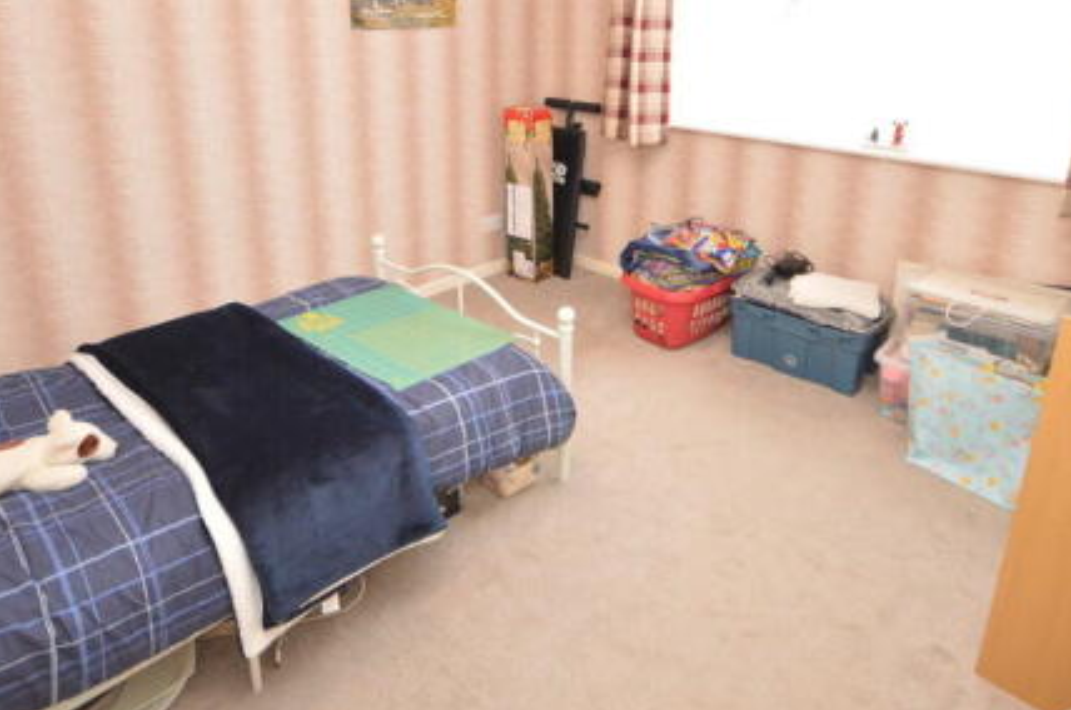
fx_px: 683
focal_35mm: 23
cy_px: 202
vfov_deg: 53.2
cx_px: 530
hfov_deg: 76.2
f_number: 4
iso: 1100
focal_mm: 10
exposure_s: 1/60
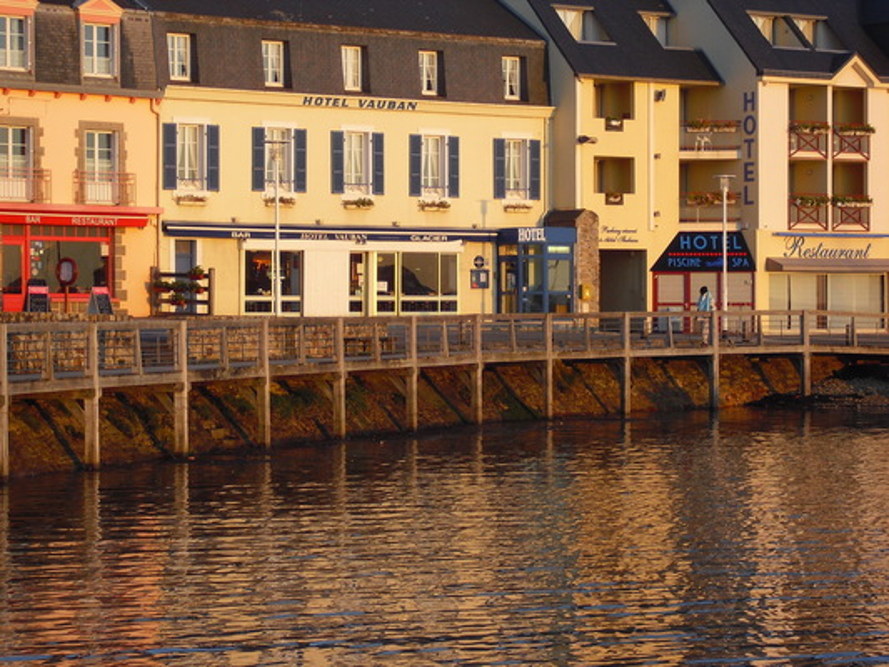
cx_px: 444
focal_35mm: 107
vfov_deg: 13.8
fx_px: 2749
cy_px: 334
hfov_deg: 18.4
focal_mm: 18.9
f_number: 5.6
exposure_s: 1/100
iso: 100
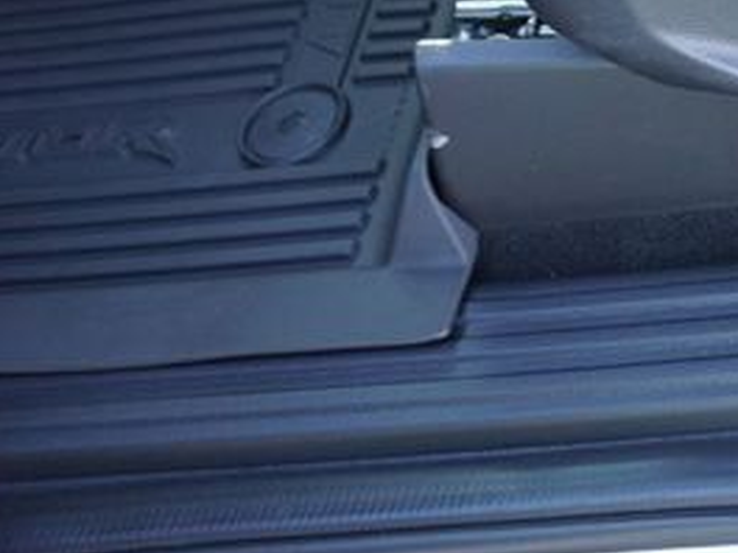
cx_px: 886
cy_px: -34
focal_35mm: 56
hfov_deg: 29.5
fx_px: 1194
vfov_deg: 24.6
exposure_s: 1/160
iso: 1250
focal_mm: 16
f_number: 4
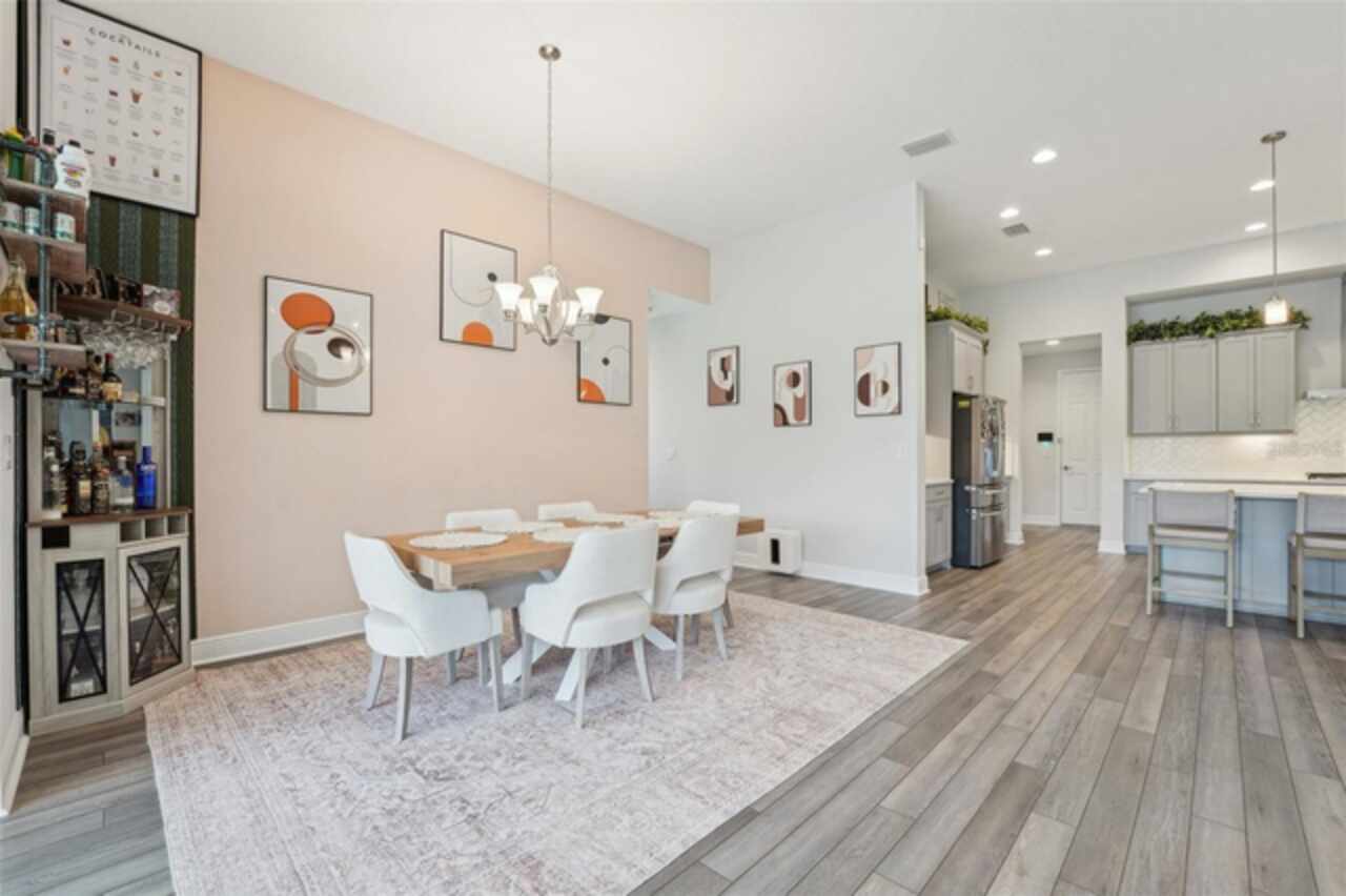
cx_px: 673
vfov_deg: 77.6
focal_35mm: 15
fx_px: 557
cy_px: 448
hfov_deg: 100.8
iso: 200
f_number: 8
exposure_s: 1/10
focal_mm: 14.9
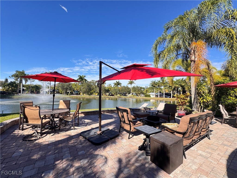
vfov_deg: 85.7
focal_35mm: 14
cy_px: 89
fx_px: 96
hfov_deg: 102.1
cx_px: 118
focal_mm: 2.22
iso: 40
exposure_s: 1/641
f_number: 2.2
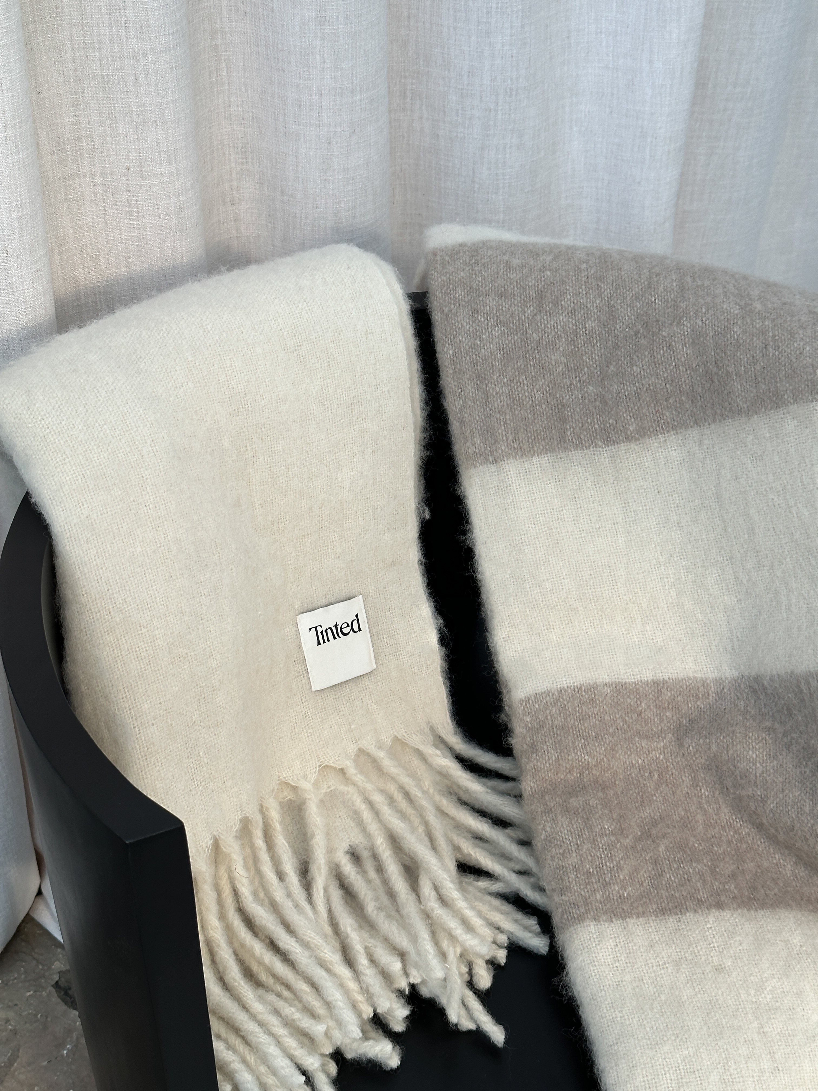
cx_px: 409
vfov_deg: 39.7
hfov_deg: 30.3
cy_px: 546
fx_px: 1512
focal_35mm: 48
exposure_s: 1/125
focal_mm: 6.86
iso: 50
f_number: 1.8
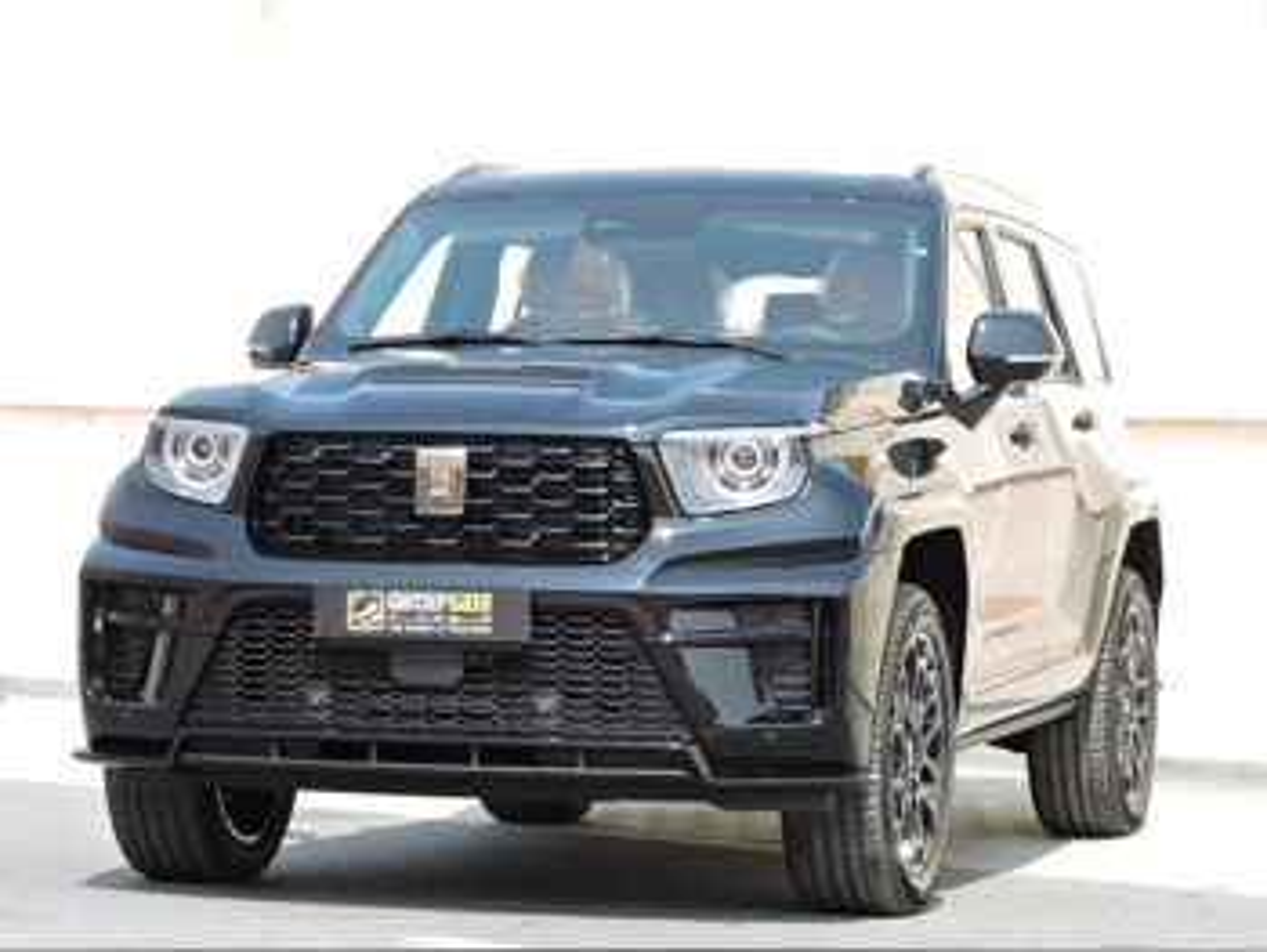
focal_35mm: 135
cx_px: 634
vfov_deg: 11.0
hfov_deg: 14.6
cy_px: 476
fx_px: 4945
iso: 100
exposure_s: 1/200
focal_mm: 24.2
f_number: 5
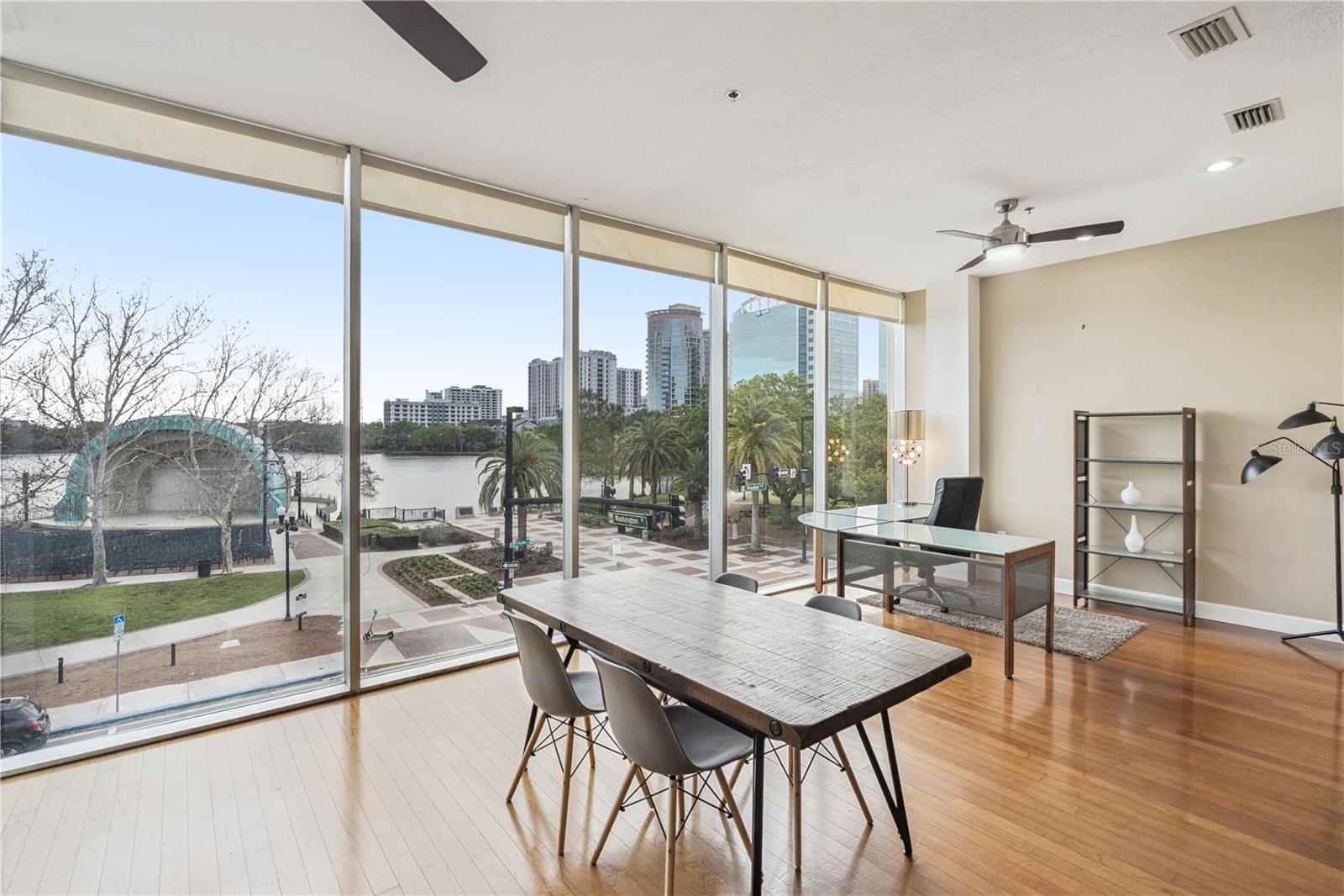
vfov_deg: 73.7
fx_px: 597
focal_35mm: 16
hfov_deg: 96.7
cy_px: 448
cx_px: 672
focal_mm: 16
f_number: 9
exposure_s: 1/200
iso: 400
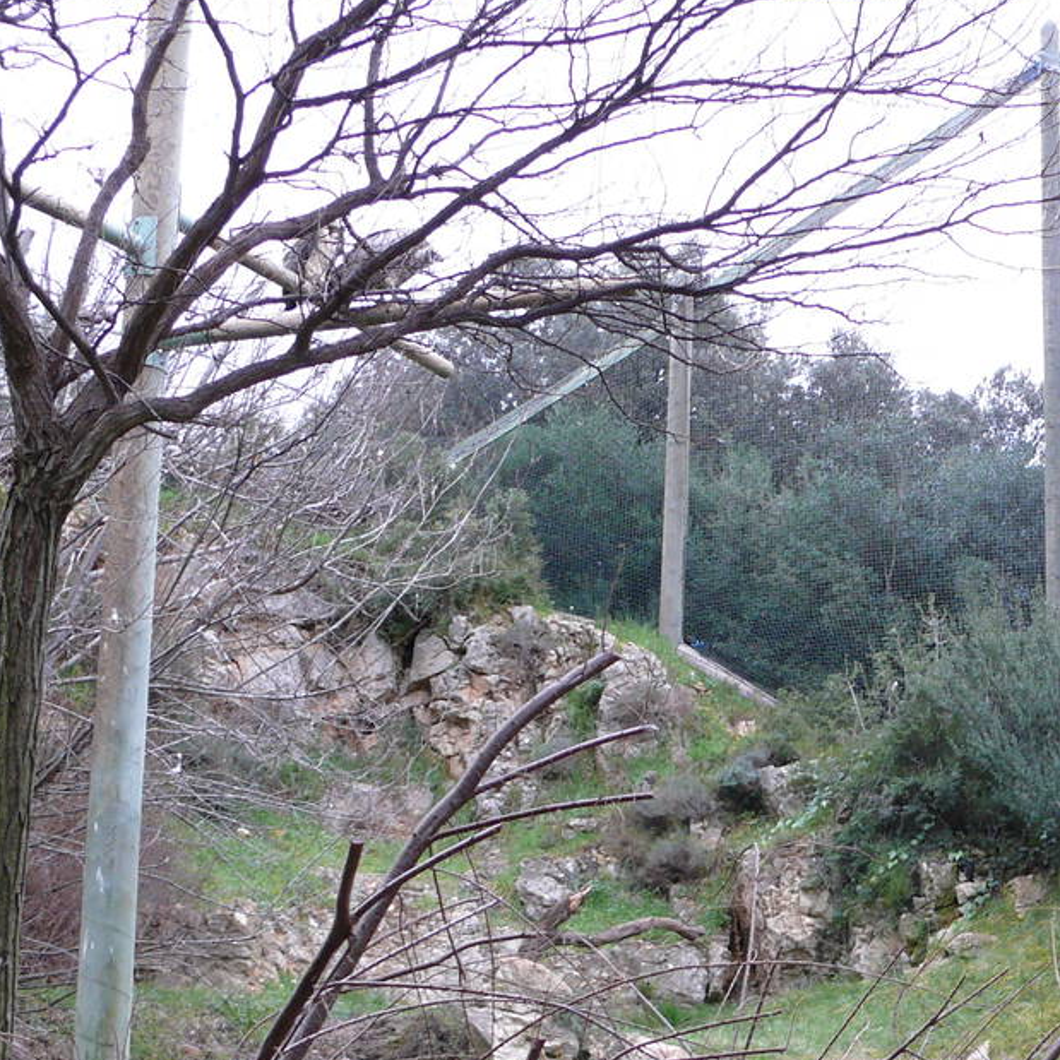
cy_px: 866
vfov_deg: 21.4
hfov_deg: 20.8
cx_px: 1117
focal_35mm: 80
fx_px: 2772
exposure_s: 1/40
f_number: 2.8
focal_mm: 7.4
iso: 100
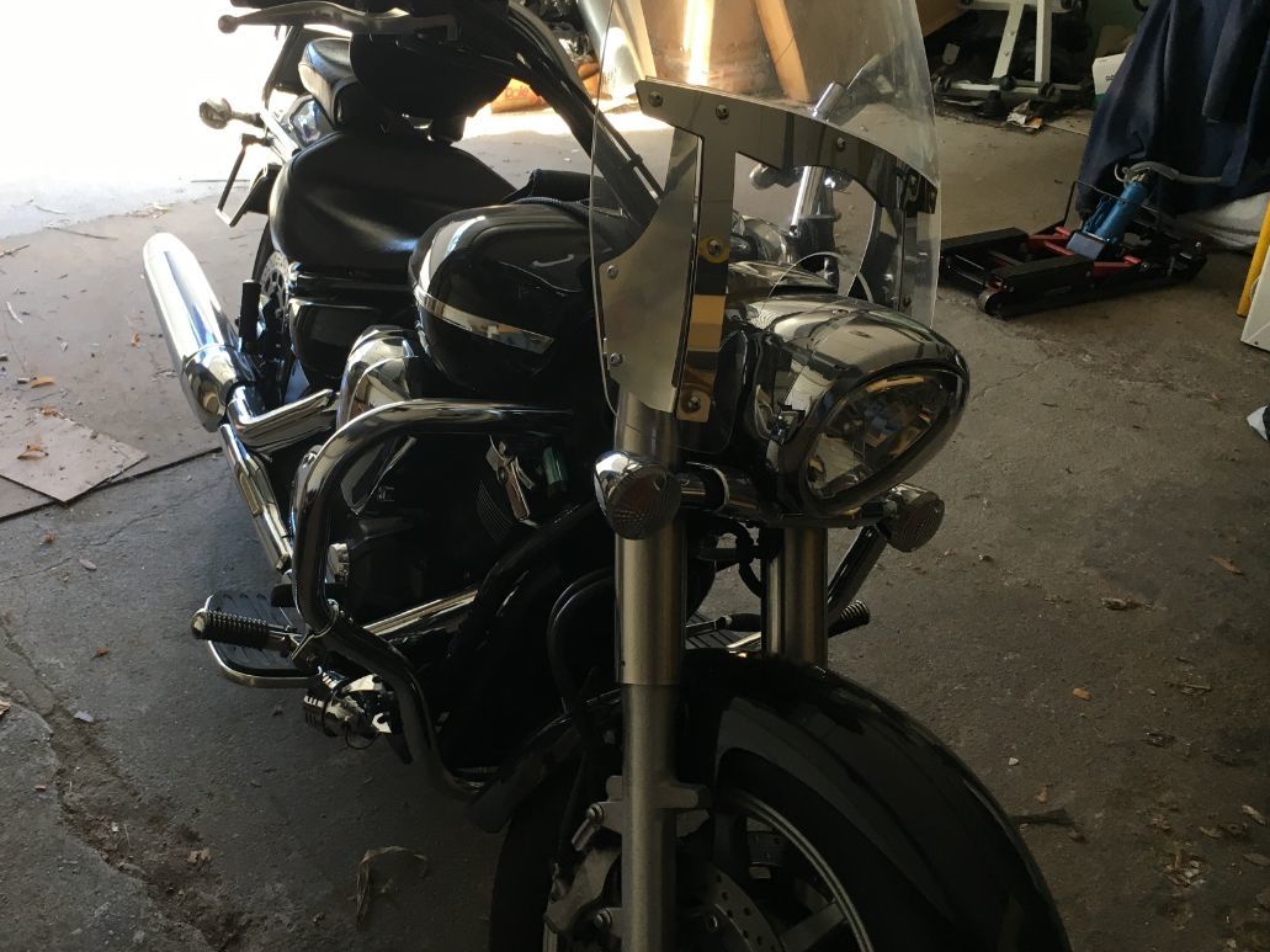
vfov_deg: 39.6
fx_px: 1321
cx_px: 483
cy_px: 451
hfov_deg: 50.9
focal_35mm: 36
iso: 32
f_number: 2.2
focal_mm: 4.15
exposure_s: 1/33
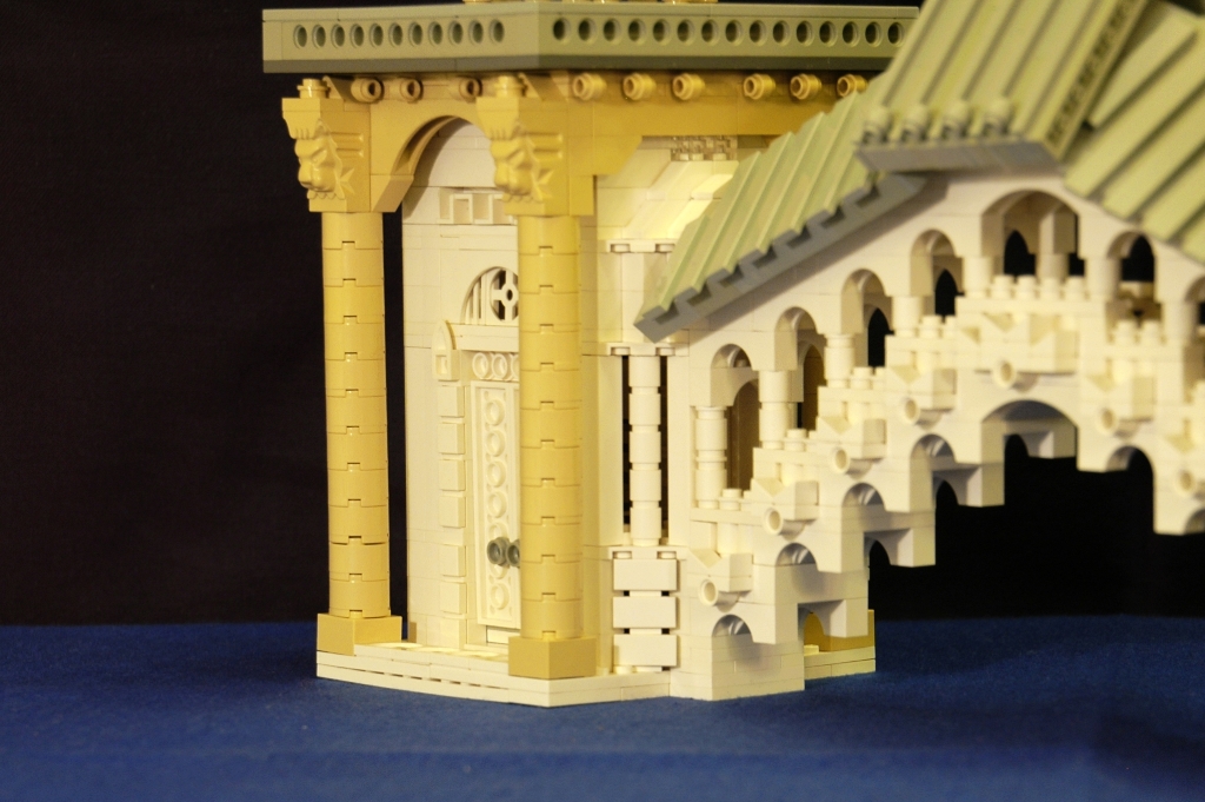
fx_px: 3261
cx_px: 602
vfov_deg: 14.0
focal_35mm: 98
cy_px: 401
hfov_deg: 20.9
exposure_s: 1/5
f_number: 5
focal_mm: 65
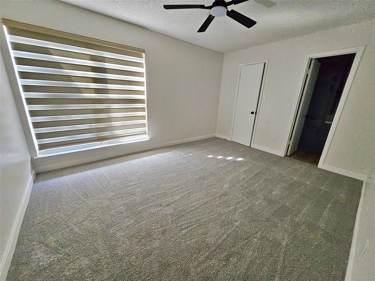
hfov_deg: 106.2
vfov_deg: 89.9
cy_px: 140
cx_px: 188
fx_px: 141
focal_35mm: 13
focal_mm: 1.74
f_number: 2.2
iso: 400
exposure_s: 1/40
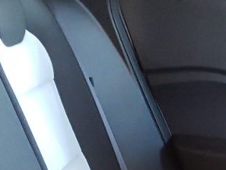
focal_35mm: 140
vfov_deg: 10.0
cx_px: 284
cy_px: 320
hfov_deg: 13.6
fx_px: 914
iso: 271
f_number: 1.5
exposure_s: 1/30
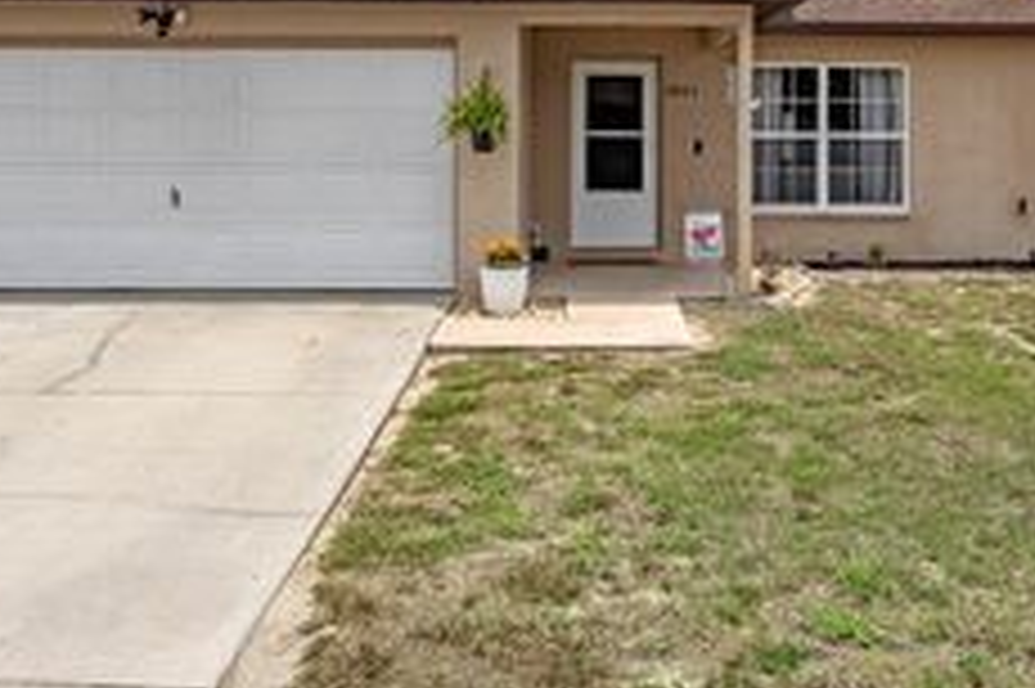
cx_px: 621
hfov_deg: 51.6
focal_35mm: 37
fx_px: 1063
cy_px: 178
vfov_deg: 35.2
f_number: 8
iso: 400
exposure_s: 1/800
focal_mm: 17
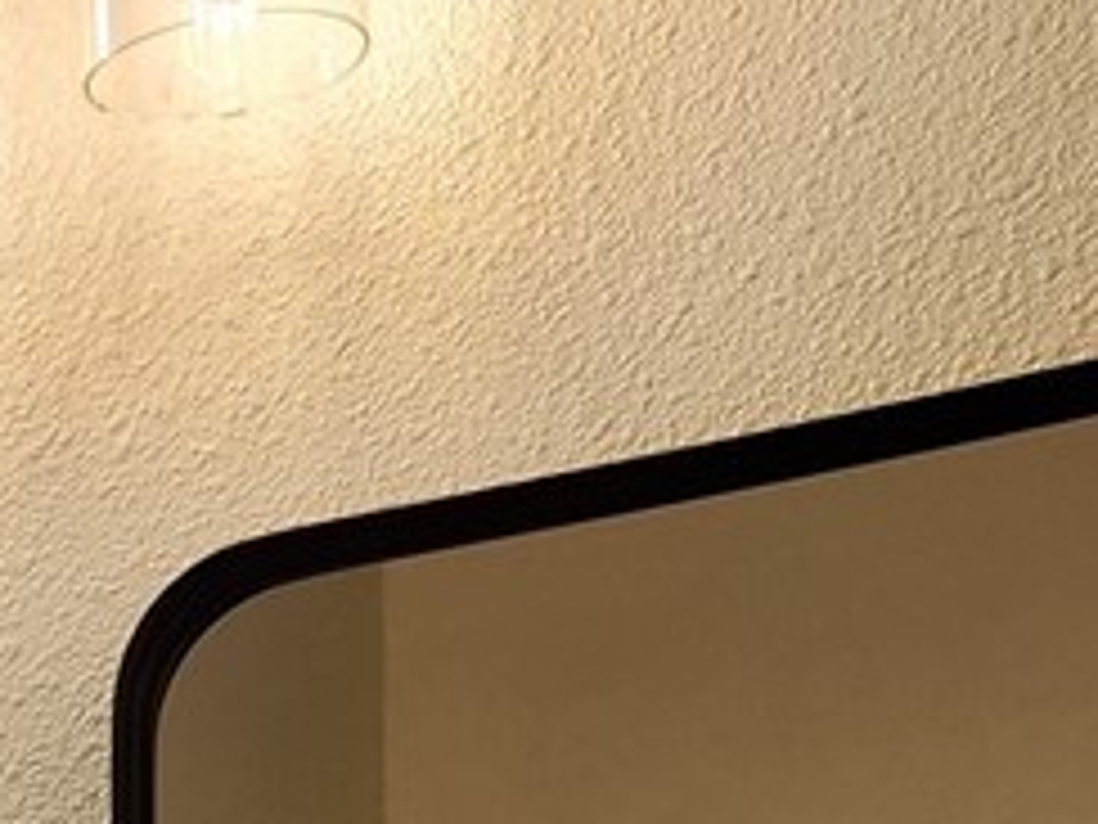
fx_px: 4790
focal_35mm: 151
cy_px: 2373
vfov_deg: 8.4
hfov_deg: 11.5
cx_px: -1274
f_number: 1.8
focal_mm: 5.4
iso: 50
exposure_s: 1/120
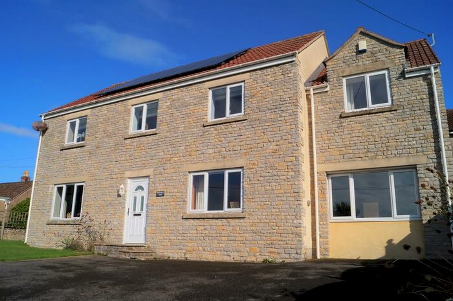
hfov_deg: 67.4
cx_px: 226
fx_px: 339
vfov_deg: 47.8
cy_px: 150
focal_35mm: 27
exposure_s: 1/160
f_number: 16
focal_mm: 18
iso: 100
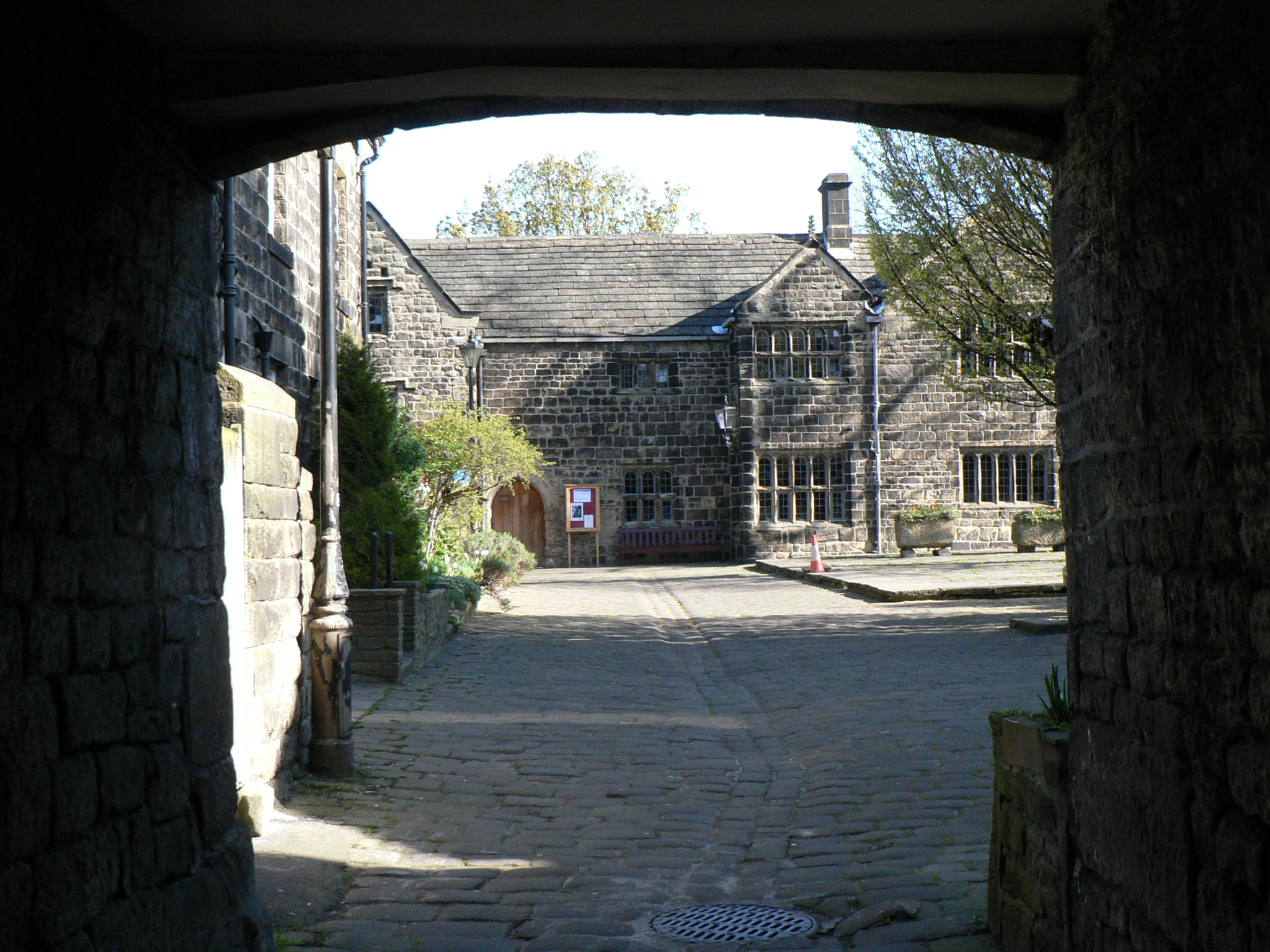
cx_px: 635
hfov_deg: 37.5
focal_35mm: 51
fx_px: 1871
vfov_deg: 28.6
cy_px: 476
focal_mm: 8.6
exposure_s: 1/250
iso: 200
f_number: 4
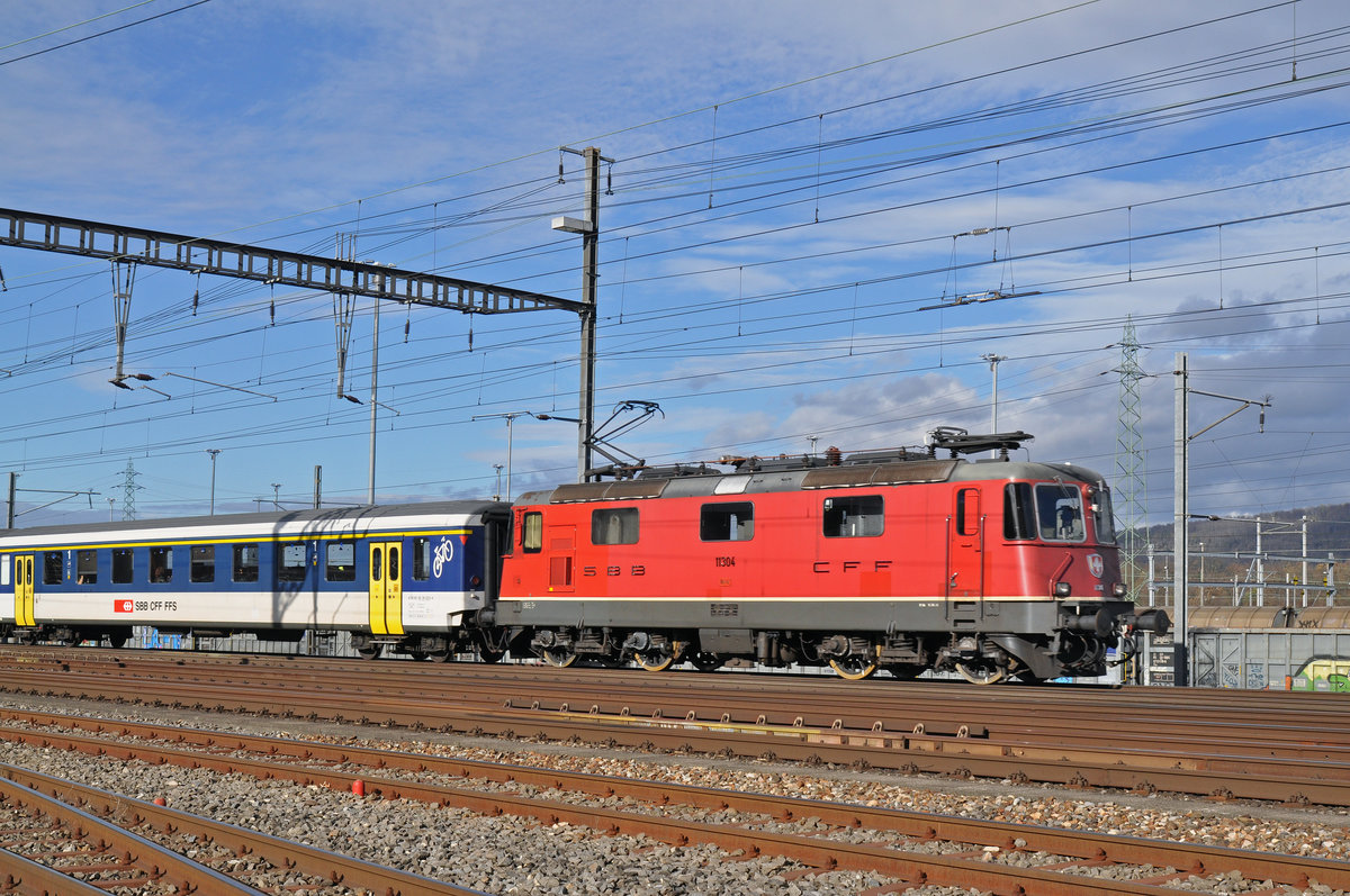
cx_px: 675
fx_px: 1910
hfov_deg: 38.9
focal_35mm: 51
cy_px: 448
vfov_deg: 26.4
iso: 400
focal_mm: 34
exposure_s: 1/1000
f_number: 9
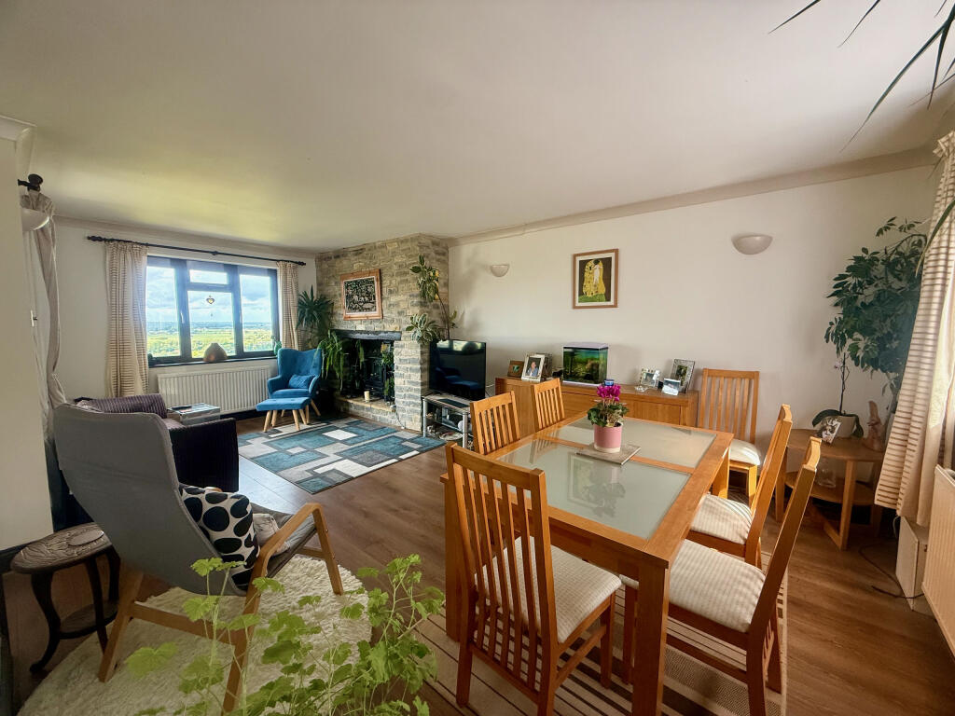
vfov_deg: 85.7
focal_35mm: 14
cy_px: 358
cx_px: 478
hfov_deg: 102.1
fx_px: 386
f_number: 2.2
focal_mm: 2.22
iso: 160
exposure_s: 1/99
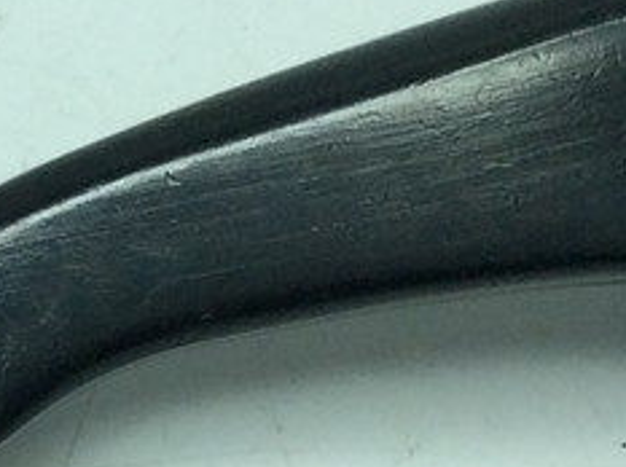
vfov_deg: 8.4
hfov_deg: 10.9
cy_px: 150
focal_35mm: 176
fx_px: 3178
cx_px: -293
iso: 32
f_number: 2.4
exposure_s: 1/615
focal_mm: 3.3
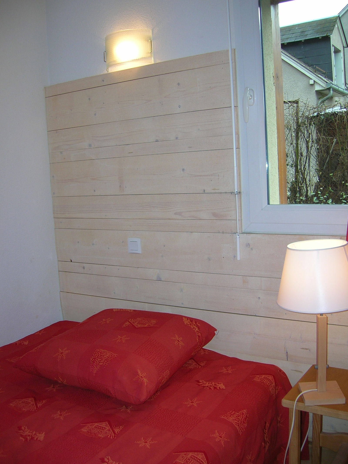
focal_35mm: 34
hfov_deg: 41.7
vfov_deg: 54.0
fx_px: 456
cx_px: 174
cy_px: 232
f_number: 2.9
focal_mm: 5.7
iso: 50
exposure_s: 1/60.1
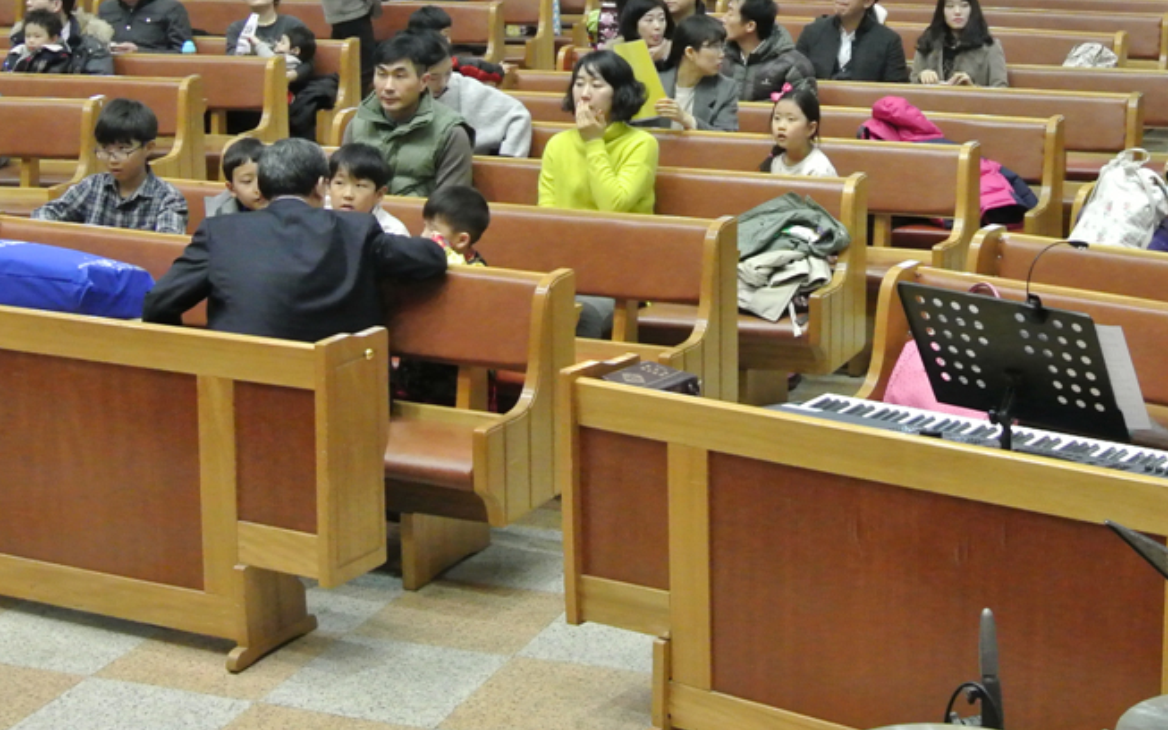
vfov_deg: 19.5
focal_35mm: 66
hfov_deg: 30.7
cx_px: 842
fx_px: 2101
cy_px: 146
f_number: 3.8
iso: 1600
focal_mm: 12.5
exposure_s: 1/60
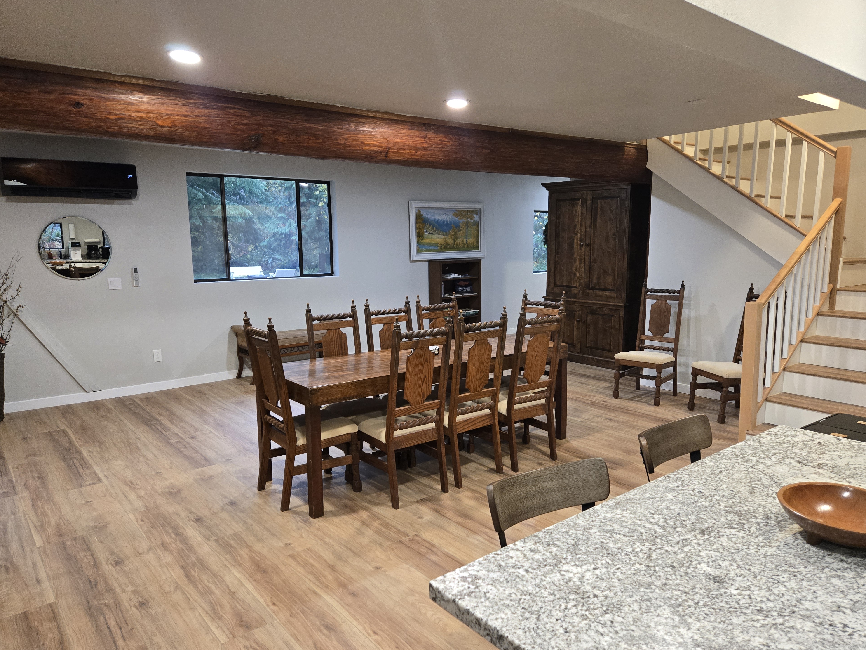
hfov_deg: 71.6
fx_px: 600
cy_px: 329
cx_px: 432
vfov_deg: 56.8
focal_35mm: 24
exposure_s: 1/120
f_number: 1.8
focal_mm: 5.4
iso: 500
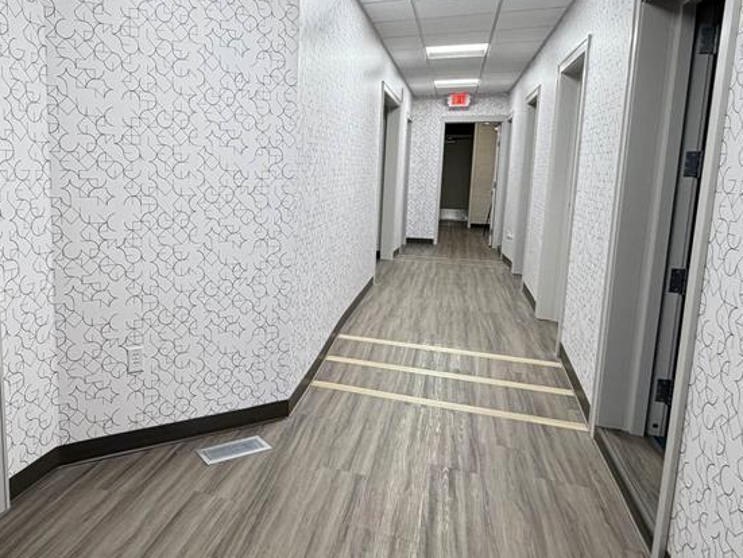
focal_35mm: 26
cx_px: 232
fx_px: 558
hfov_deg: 65.0
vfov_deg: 53.0
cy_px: 243
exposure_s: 1/120
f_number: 2.2
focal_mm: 2.22
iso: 250
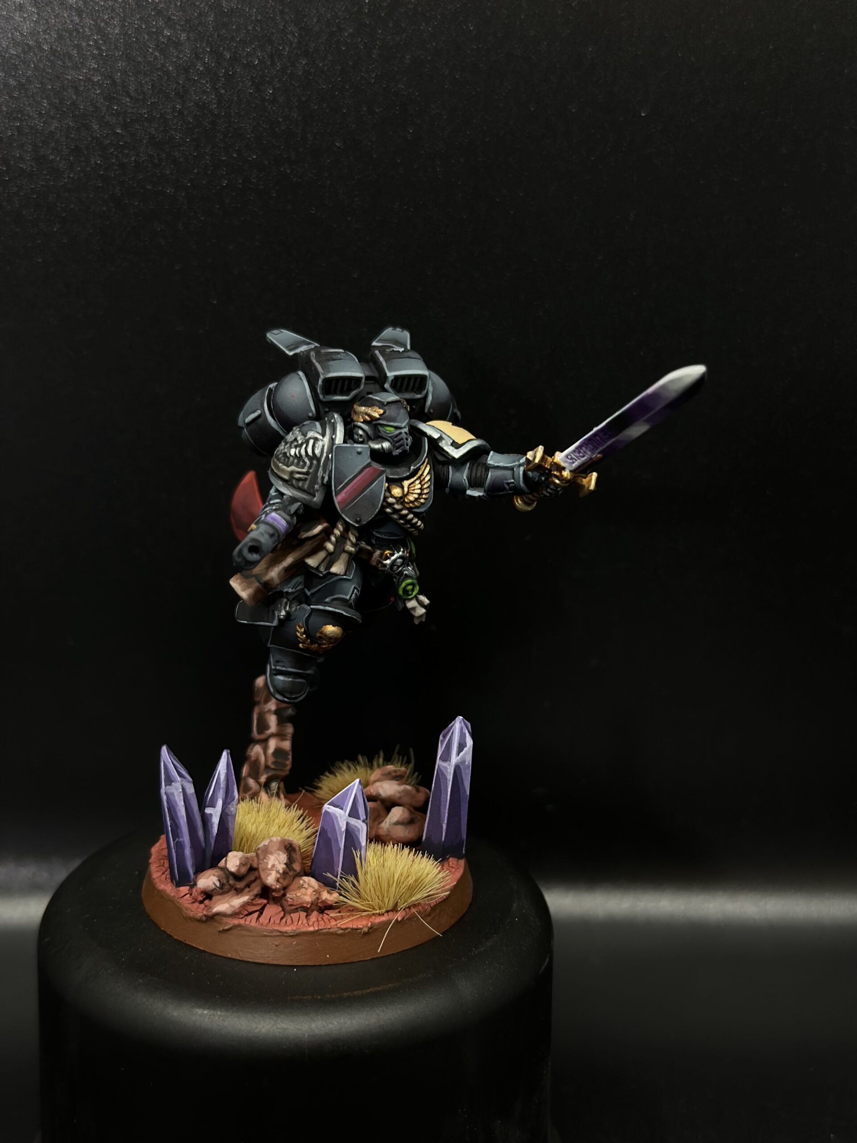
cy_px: 572
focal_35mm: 48
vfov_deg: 39.7
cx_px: 428
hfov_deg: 30.3
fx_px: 1584
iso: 160
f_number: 1.78
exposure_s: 1/100
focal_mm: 6.86
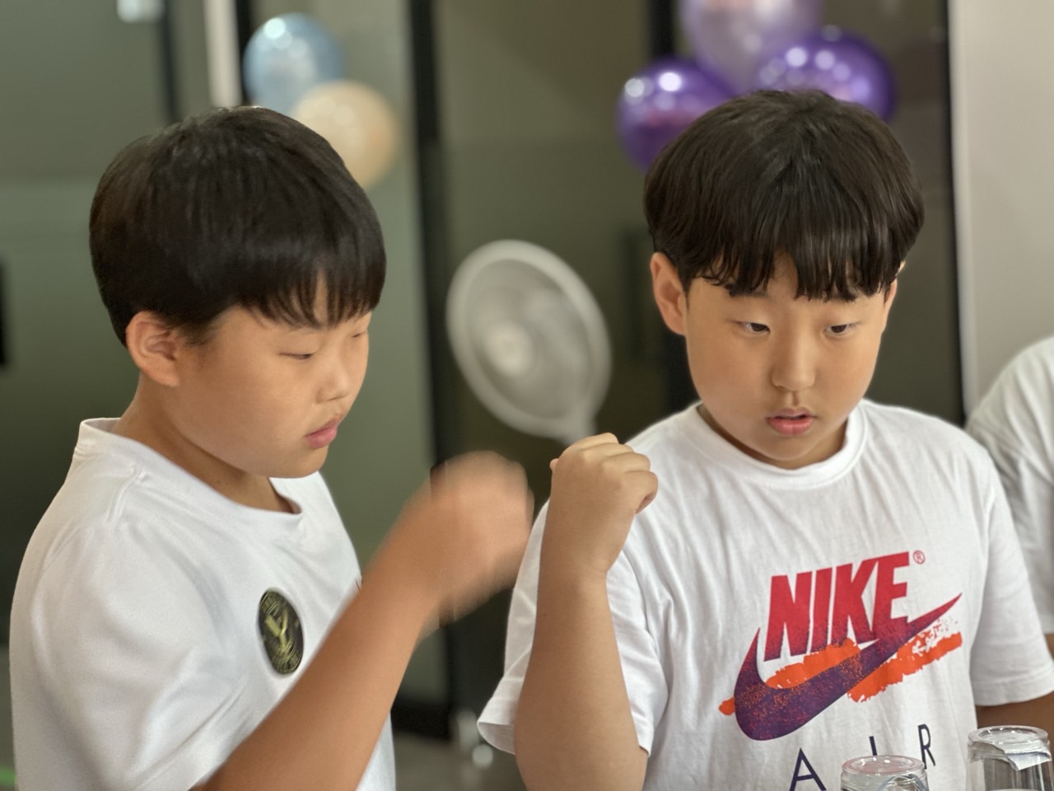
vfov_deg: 19.1
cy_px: 396
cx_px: 527
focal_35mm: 77
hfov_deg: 25.3
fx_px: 2345
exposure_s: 1/40
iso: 200
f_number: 2.8
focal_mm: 9
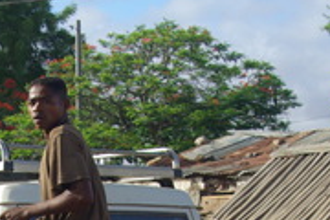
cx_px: 2
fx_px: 1274
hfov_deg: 14.5
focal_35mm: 139
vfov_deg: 9.7
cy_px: 298
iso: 100
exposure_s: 1/90
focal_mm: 26
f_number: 5.6
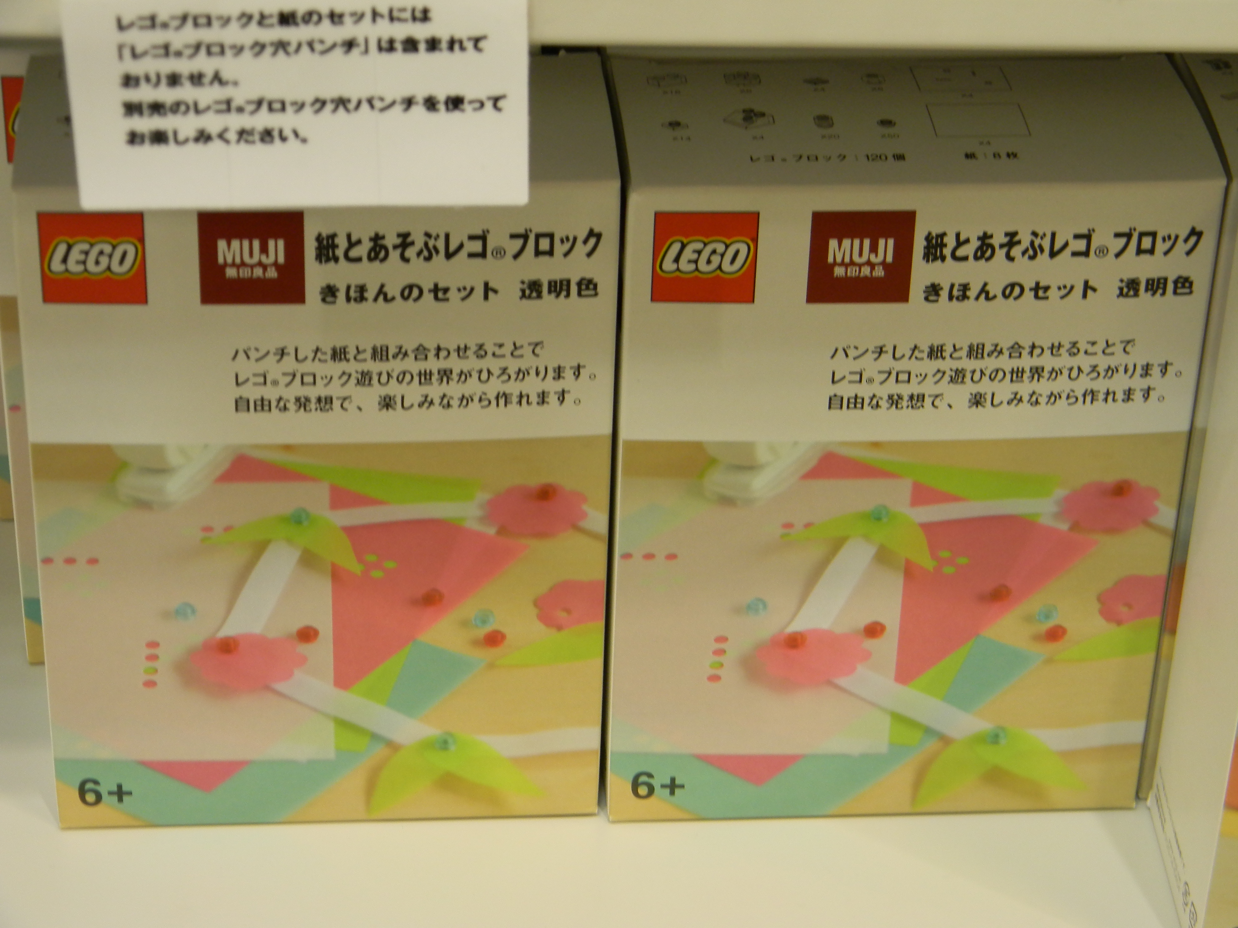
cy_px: 464
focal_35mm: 83
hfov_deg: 23.6
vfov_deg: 17.8
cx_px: 619
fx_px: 2968
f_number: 4.5
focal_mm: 15.1
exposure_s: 1/30
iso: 152
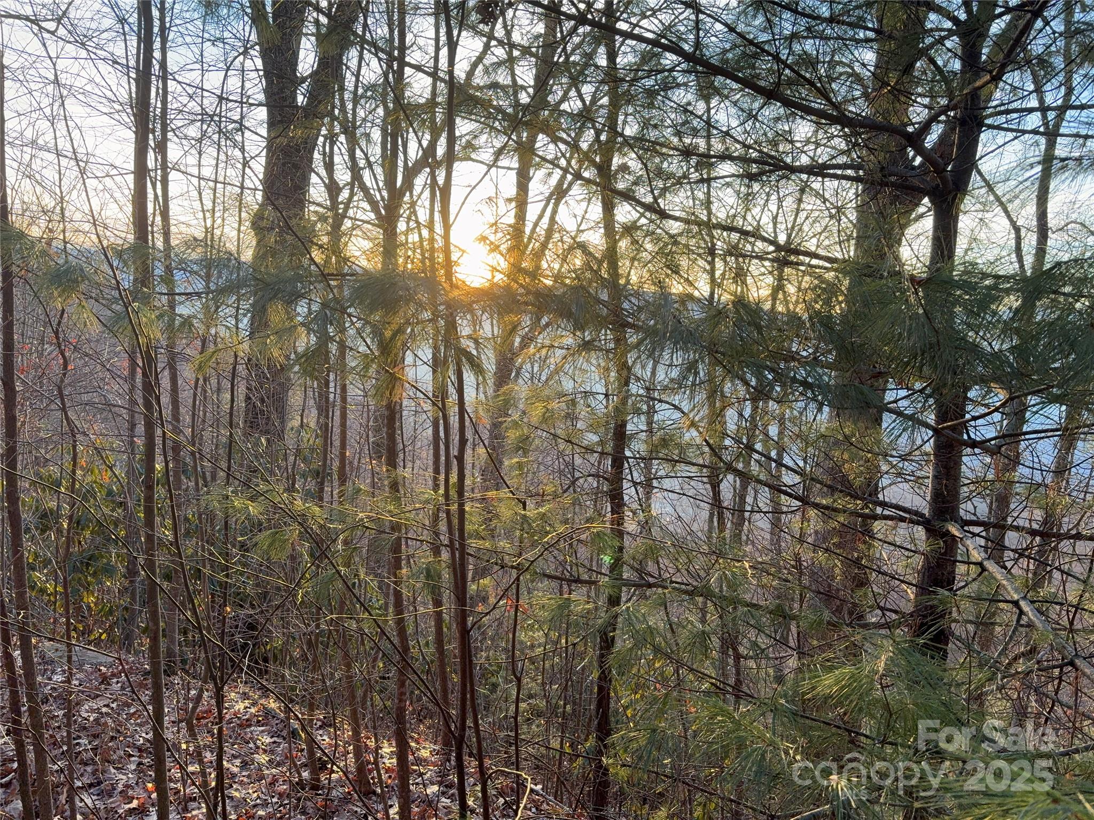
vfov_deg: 53.1
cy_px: 410
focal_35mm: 26
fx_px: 822
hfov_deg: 67.3
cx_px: 547
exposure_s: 1/243
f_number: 1.6
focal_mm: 5.96
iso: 64
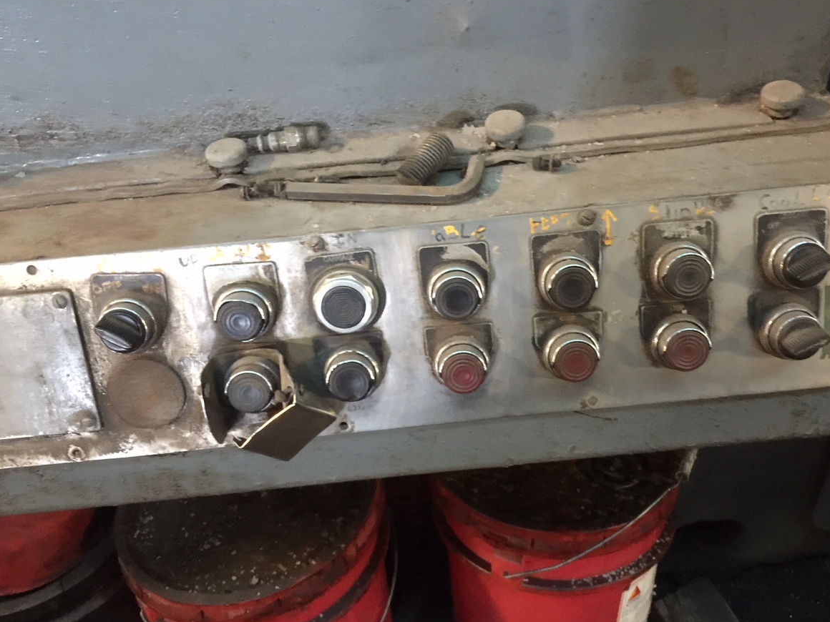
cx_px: 456
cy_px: 332
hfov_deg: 56.7
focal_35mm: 32
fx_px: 767
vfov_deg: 44.1
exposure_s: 1/4
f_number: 2.2
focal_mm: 4.15
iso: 100
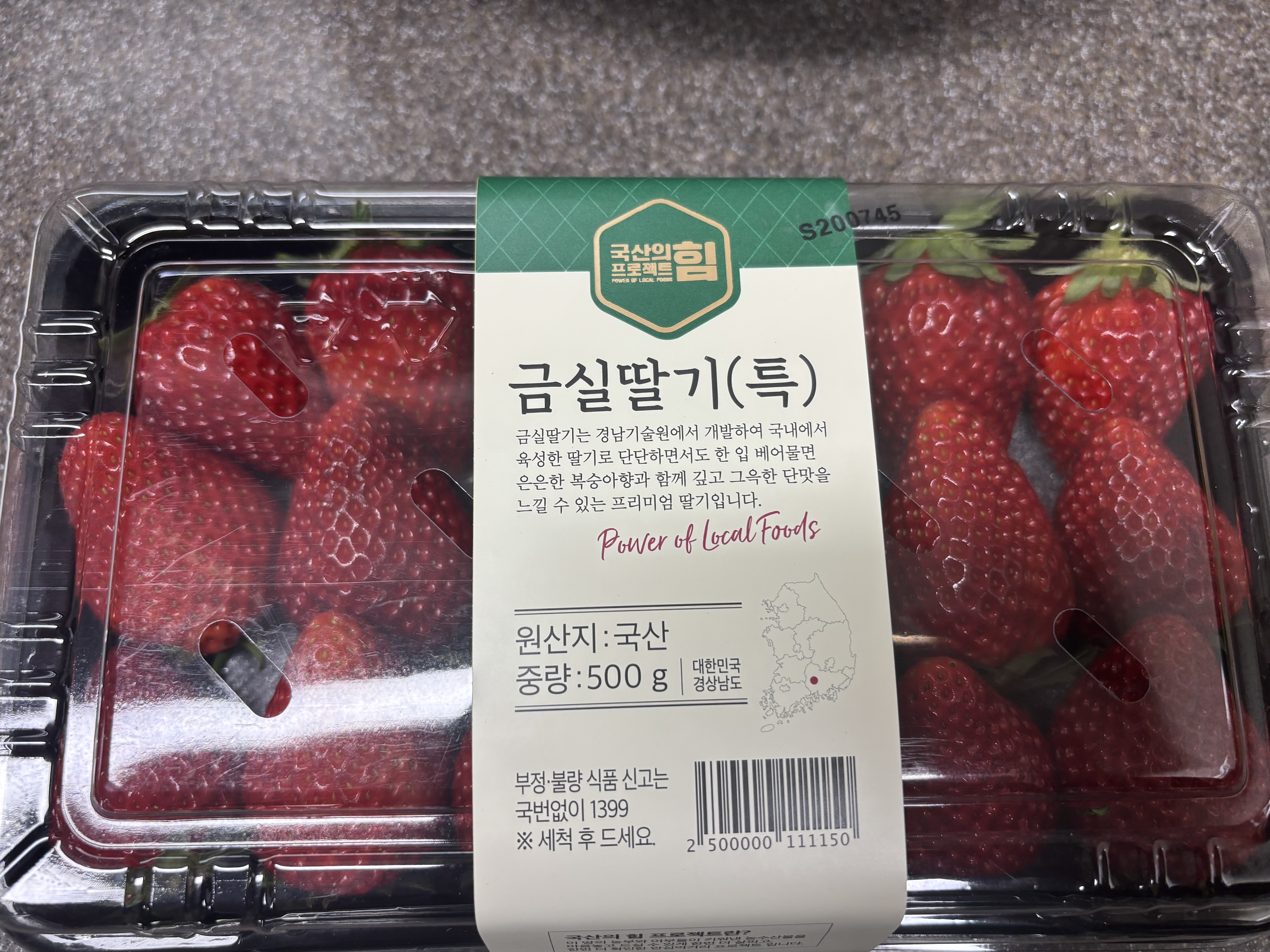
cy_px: 491
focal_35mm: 27
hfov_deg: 65.3
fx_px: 991
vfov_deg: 51.3
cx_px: 642
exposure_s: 1/60
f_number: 1.6
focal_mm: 5.96
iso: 80
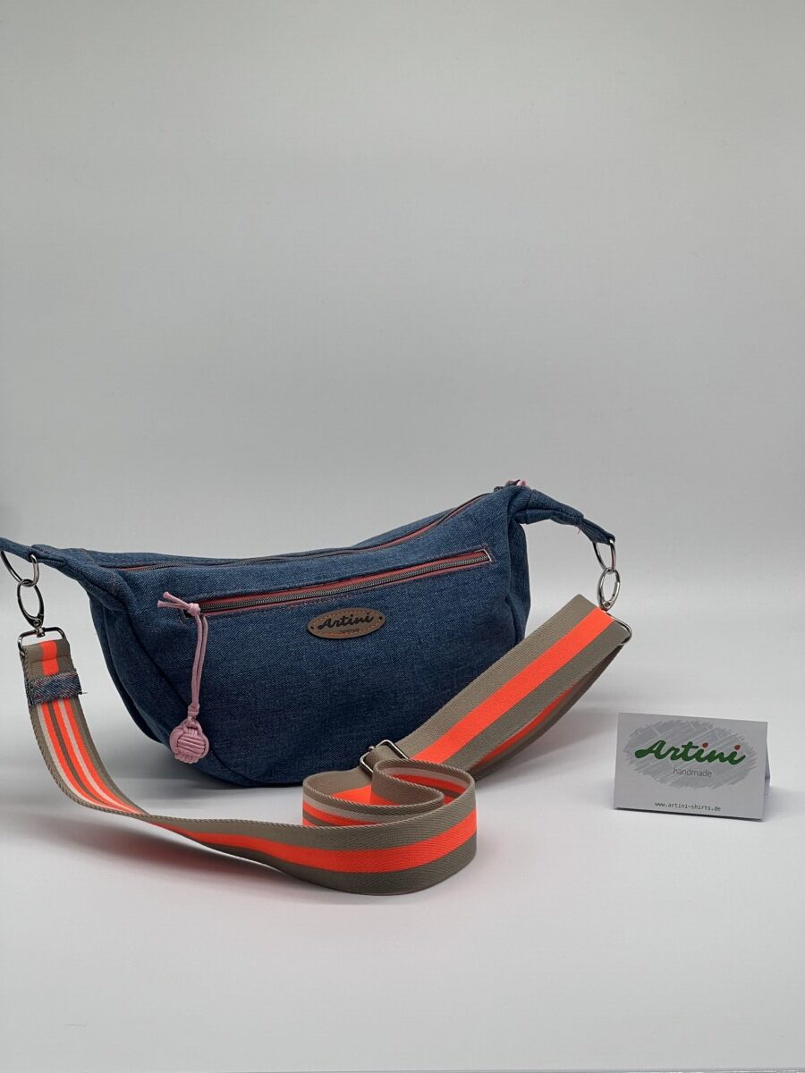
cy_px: 536
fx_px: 2388
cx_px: 402
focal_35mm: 77
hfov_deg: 19.1
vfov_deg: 25.3
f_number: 2.8
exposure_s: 1/179
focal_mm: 9
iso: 32
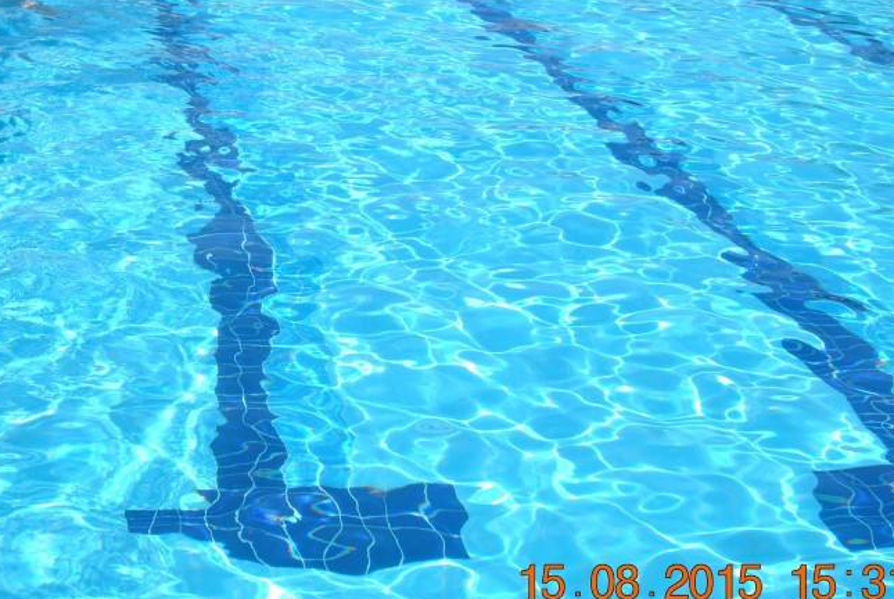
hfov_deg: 31.0
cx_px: 267
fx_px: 1591
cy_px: 130
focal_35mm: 64
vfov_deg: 21.1
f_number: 8
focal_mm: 24
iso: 100
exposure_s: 1/250
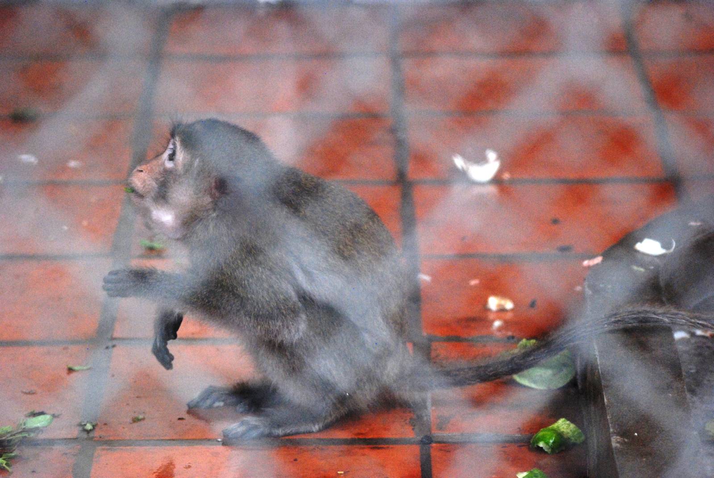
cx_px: 357
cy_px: 239
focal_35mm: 180
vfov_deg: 7.7
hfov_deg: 11.4
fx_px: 3574
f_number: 4
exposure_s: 1/160
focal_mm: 120
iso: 1600
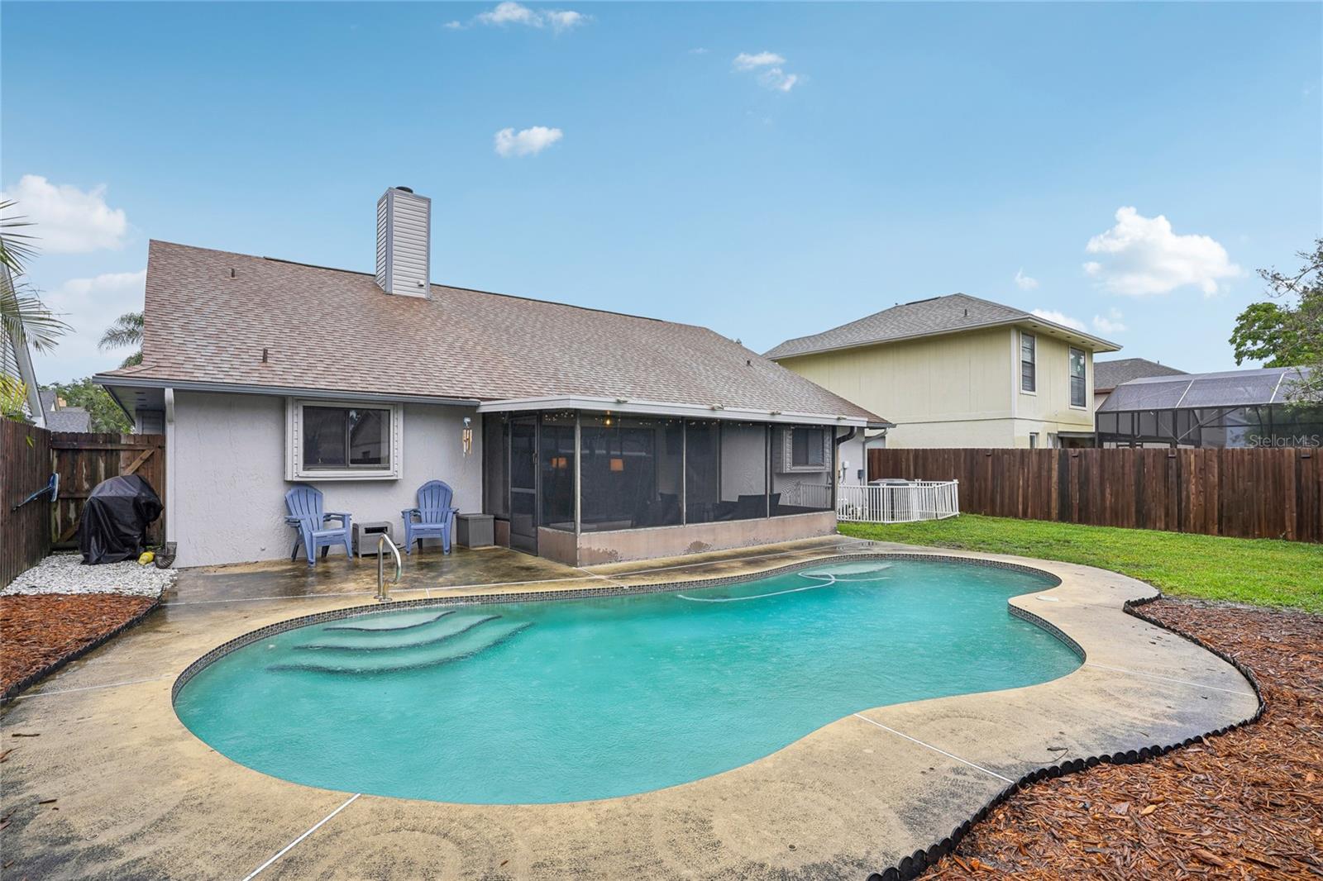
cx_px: 662
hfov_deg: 93.3
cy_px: 440
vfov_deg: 70.4
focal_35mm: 17
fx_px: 625
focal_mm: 17
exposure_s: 1/40
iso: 100
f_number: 13
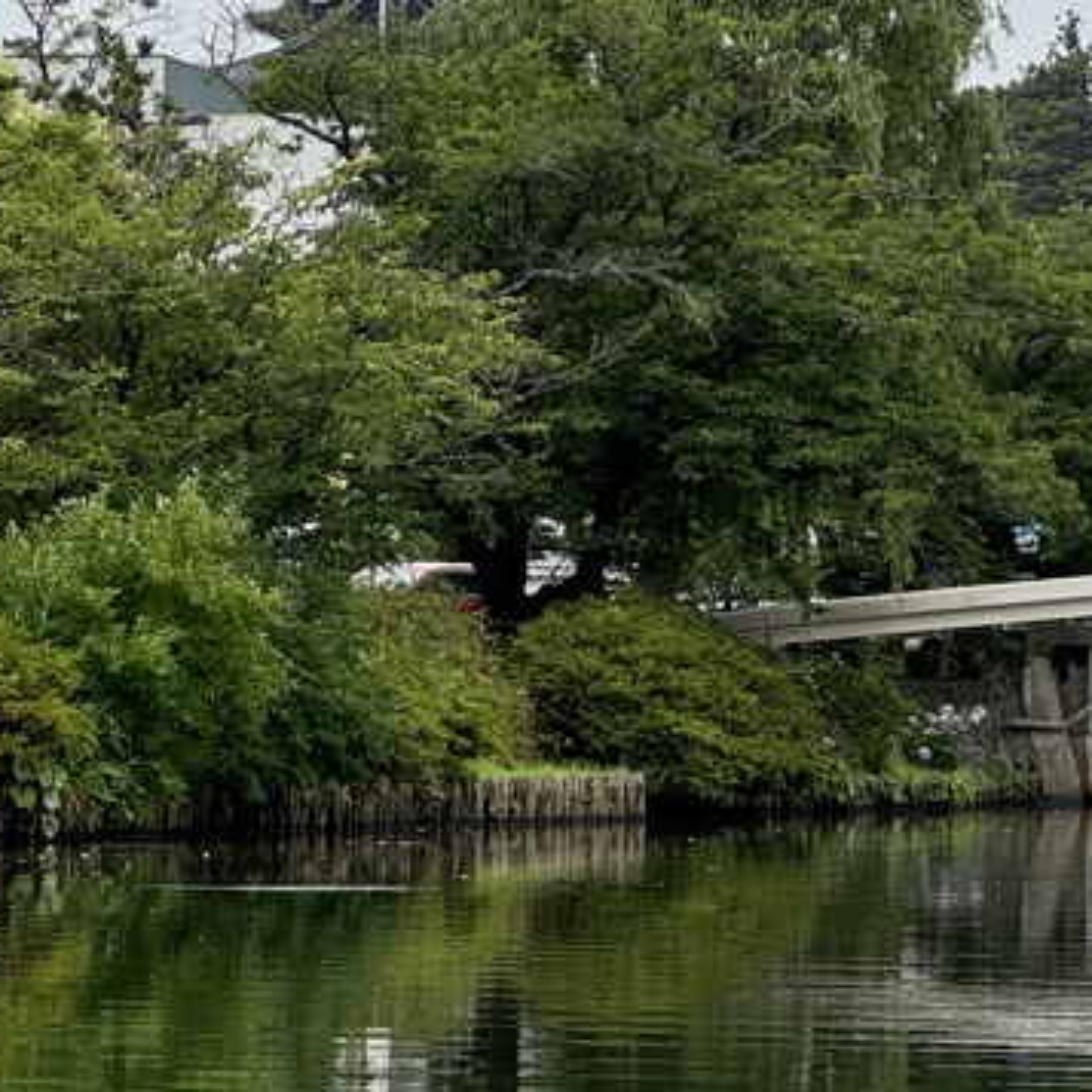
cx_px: 1227
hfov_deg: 8.9
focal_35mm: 195
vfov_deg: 9.0
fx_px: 6960
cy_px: 440
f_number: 2.8
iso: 25
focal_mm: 9
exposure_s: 1/531
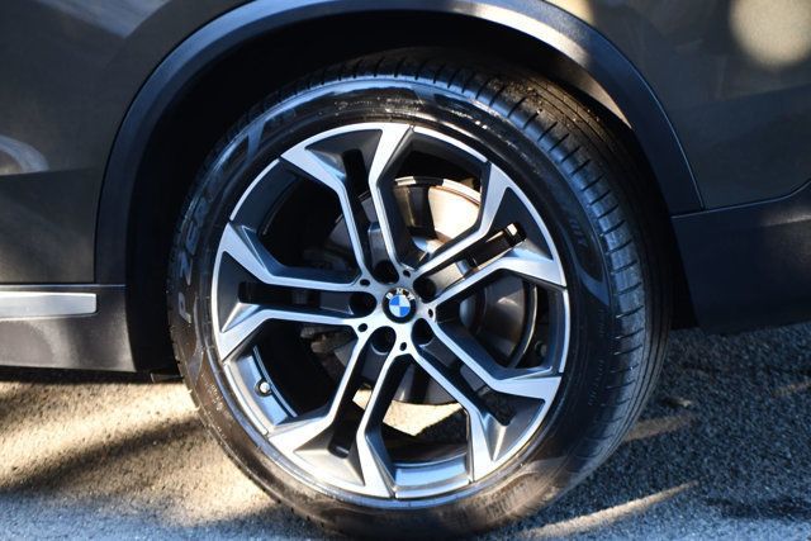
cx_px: 406
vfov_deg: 9.2
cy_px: 270
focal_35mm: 150
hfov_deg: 13.7
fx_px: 3380
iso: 800
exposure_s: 1/160
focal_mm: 100
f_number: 4.8
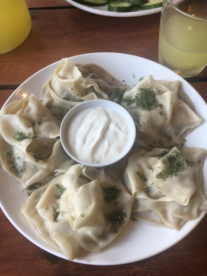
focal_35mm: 29
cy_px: 138
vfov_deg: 61.7
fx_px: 231
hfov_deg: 48.2
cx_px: 104
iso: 25
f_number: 2.2
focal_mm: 4.15
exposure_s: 1/50
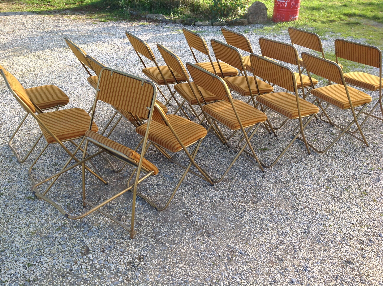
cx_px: 192
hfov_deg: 52.7
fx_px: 387
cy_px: 143
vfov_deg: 40.6
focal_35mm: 35
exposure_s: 1/222
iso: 50
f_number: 2.4
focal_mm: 4.28
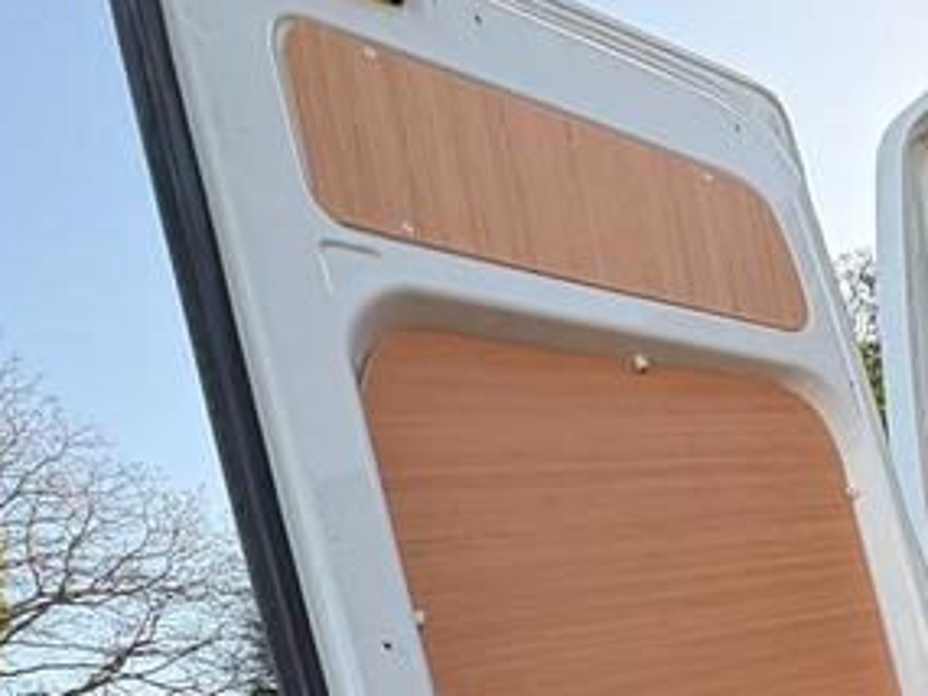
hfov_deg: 37.7
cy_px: 878
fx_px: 1180
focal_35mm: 44
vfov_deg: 27.9
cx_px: 954
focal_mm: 2.22
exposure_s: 1/135
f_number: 2.2
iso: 64
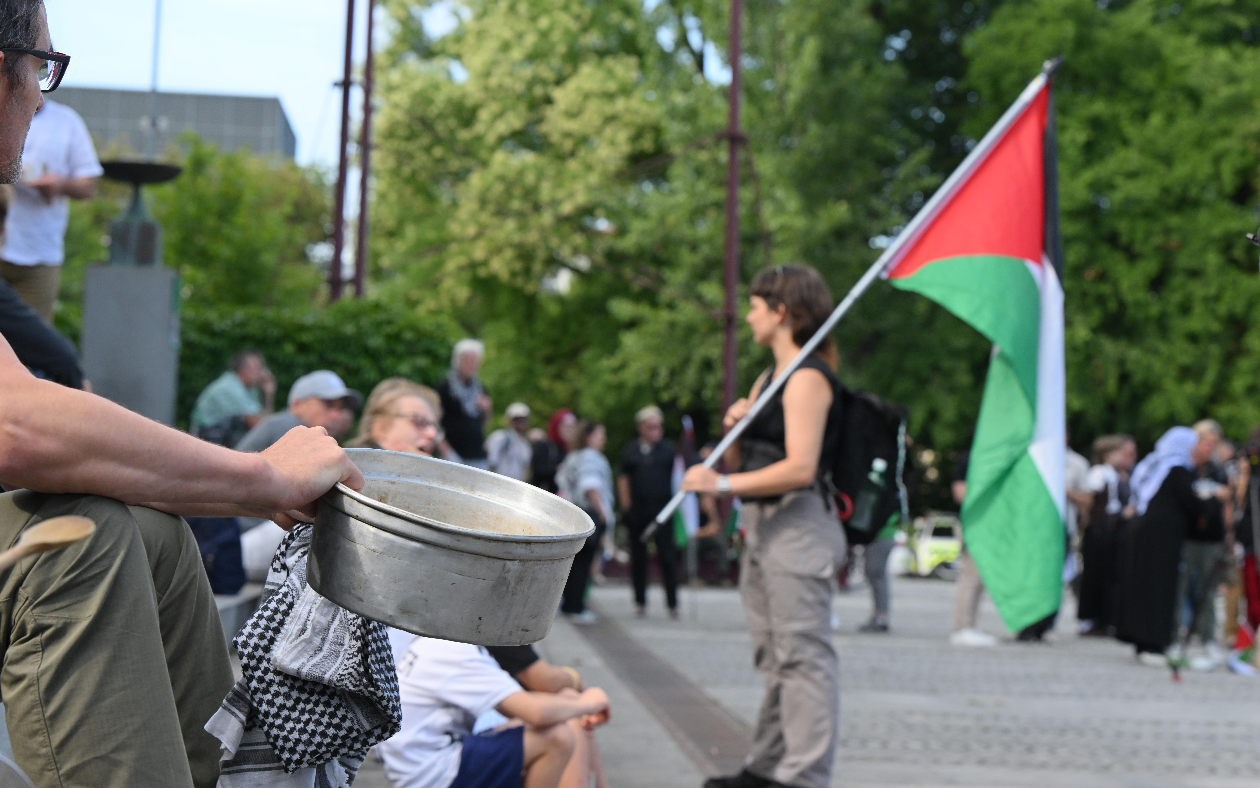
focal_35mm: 79
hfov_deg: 26.1
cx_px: 626
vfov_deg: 16.5
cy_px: 388
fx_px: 2713
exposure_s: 1/1600
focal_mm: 77
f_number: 6.3
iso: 1000
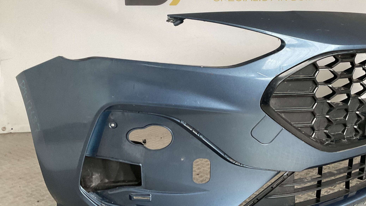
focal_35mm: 39
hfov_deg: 51.3
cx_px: 220
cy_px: 96
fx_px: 379
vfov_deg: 30.4
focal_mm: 3
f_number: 1.8
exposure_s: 1/50
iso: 100
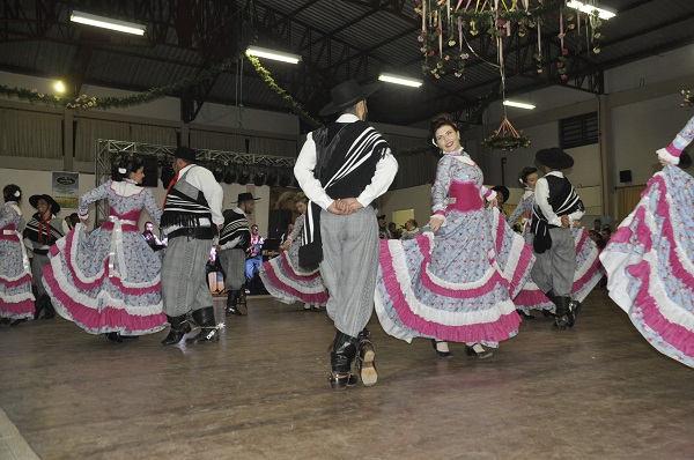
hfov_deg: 57.3
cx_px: 347
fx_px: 635
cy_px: 230
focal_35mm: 33
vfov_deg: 39.8
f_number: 4
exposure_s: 1/60
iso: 800
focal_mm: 22
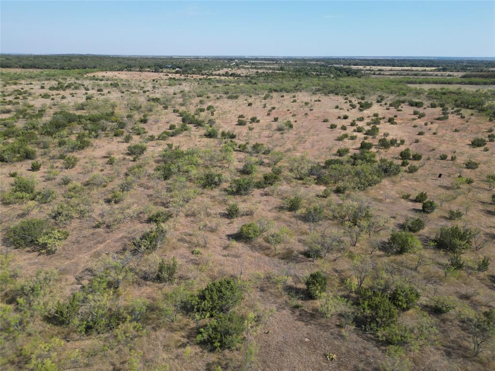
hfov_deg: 71.6
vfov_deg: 56.8
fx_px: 343
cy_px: 186
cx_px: 248
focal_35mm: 24
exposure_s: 1/2500
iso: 100
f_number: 1.7
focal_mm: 6.72
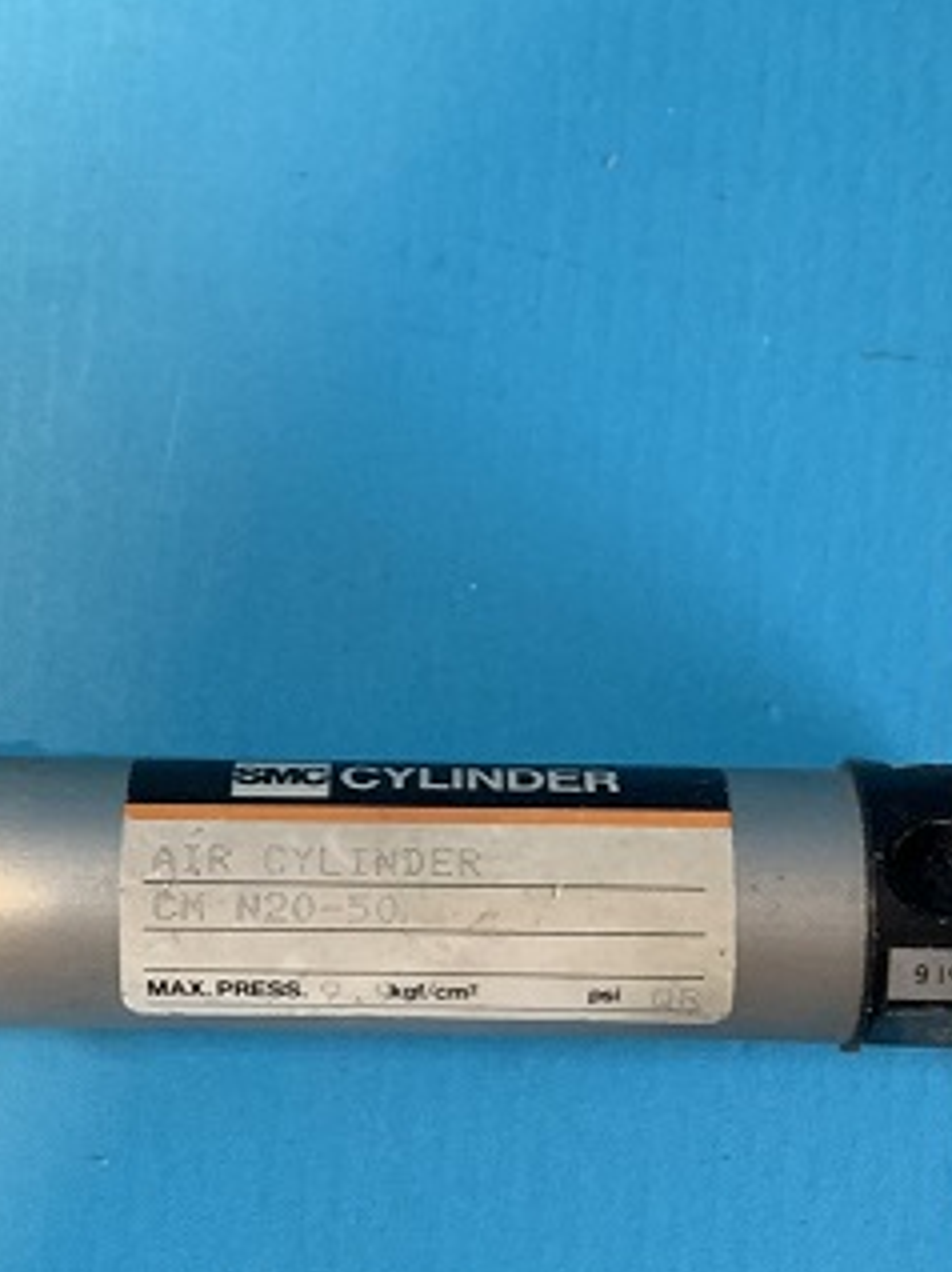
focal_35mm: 66
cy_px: 698
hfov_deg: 22.2
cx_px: 406
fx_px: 2423
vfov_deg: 29.4
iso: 400
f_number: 1.8
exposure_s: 1/40
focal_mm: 4.25
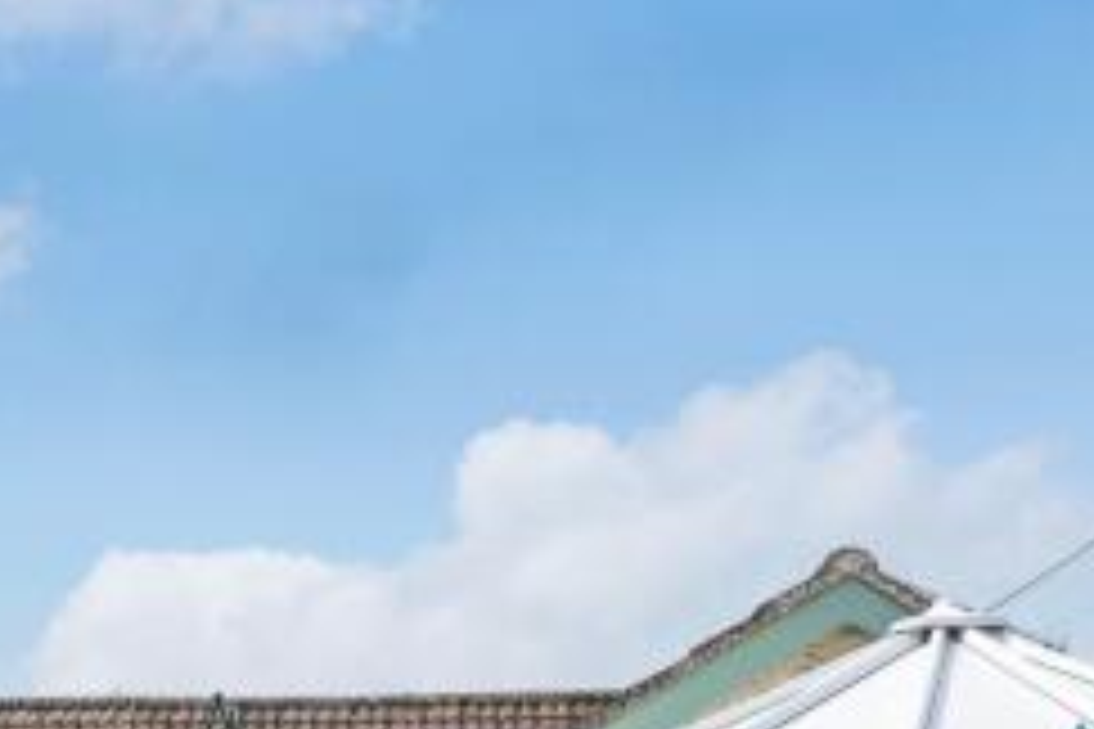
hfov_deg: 24.4
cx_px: 248
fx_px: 2495
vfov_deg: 15.5
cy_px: 1062
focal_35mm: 82
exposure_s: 1/200
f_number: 16
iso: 400
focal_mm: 19.5
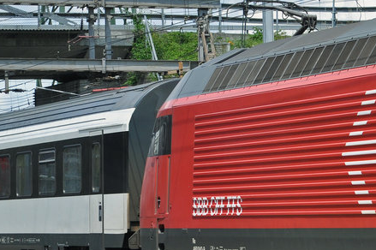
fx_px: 2223
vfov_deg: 6.4
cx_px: 469
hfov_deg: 9.5
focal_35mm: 213
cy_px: 103
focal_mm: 52
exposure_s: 1/1000
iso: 250
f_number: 5.6
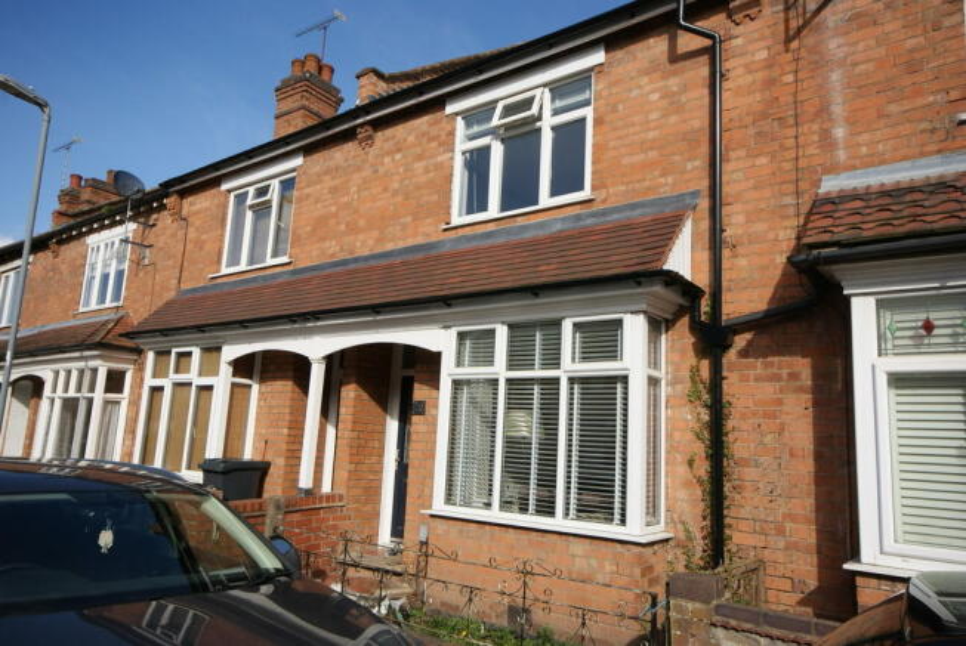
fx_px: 645
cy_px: 323
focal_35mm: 24
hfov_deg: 73.7
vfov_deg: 53.3
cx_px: 483
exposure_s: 1/125
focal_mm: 16
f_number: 11
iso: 100
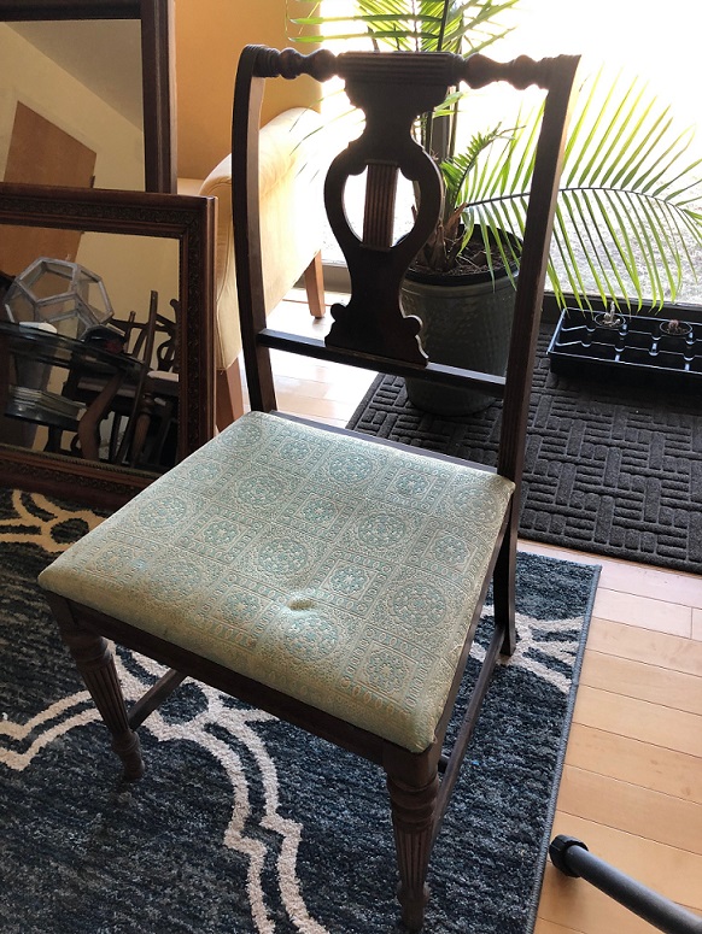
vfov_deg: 63.4
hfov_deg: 49.8
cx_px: 351
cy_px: 467
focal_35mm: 28
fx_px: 756
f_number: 1.8
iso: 40
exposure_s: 1/30
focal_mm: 4
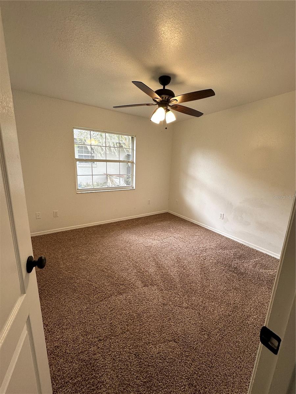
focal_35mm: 14
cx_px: 148
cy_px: 197
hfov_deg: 85.7
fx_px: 160
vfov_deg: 102.1
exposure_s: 1/120
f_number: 2.2
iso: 125
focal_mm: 2.22
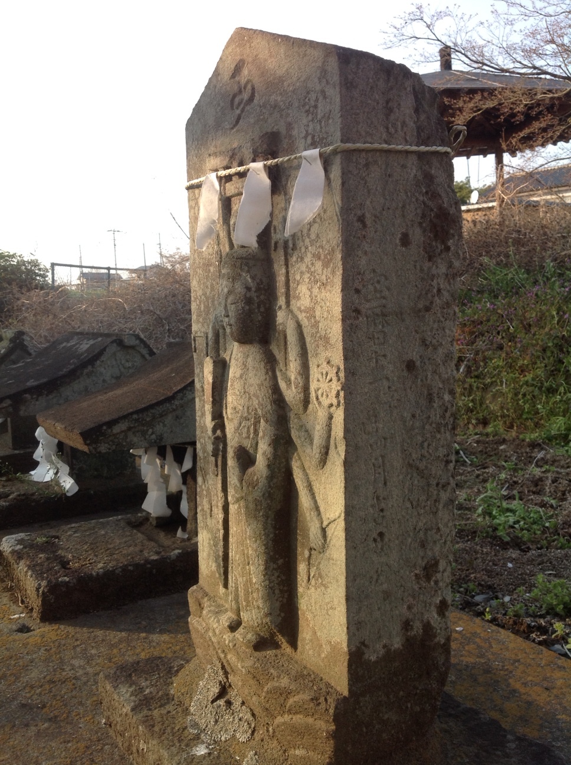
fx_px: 772
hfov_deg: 40.6
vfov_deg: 52.7
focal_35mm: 35
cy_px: 382
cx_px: 286
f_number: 2.4
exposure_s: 1/373
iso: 50
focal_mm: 4.28
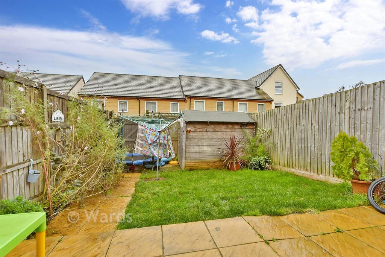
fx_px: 160
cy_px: 128
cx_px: 192
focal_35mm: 15
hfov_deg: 100.4
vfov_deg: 77.3
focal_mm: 10
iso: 640
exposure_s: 1/200
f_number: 7.1
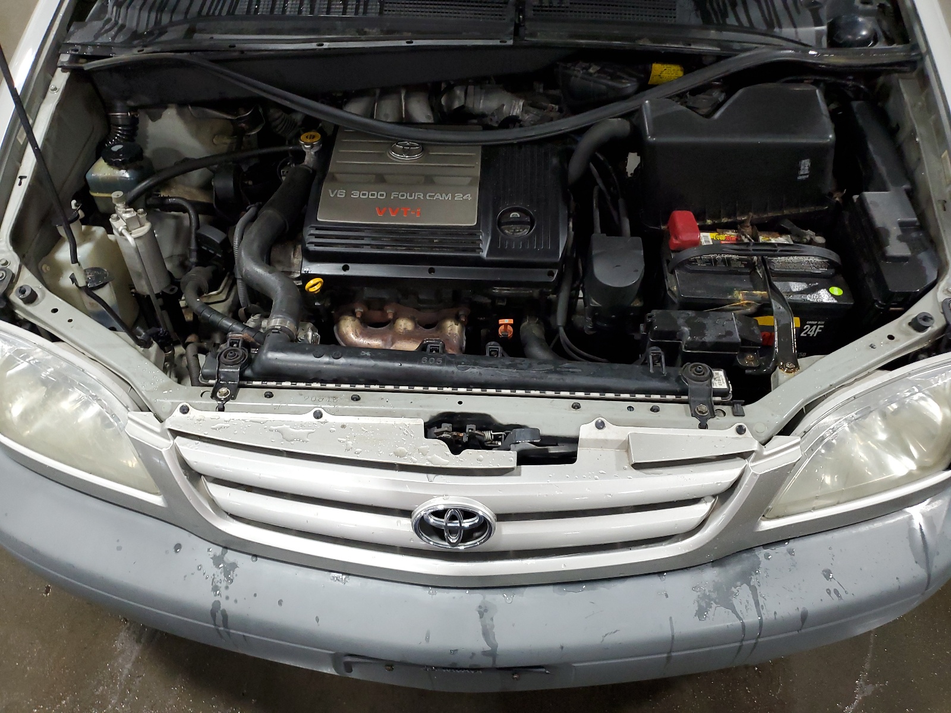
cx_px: 476
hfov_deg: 67.3
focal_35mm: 26
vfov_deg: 53.1
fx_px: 714
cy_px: 356
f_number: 1.5
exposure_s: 1/60.2
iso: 193
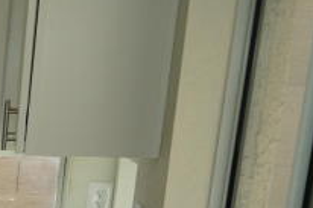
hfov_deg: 13.2
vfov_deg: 14.0
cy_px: 248
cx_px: -511
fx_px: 825
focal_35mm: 95
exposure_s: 1/160
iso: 200
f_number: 4
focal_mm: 17
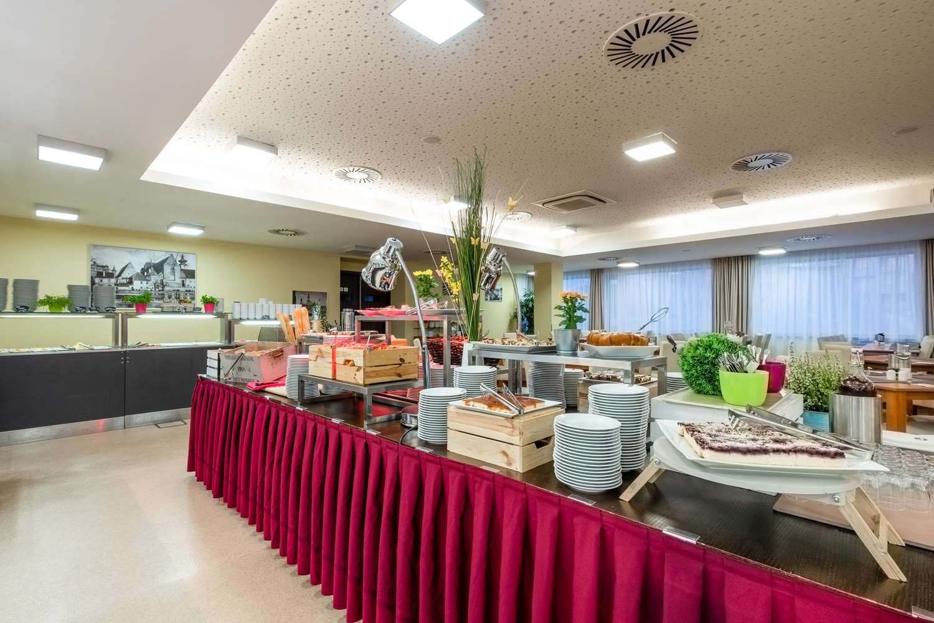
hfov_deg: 96.7
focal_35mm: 16
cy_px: 312
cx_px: 467
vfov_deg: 73.7
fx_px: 415
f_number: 11
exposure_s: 1/1.67
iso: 100
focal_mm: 10.5
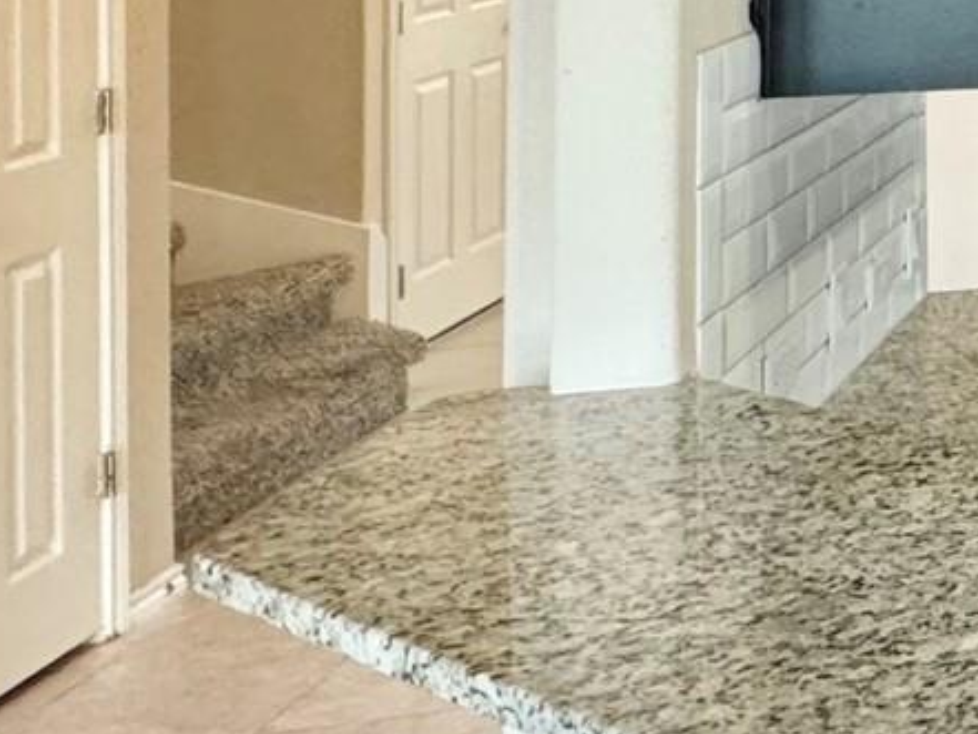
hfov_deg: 18.4
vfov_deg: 20.6
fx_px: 1837
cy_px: -217
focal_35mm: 65
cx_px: 1991
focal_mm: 2.22
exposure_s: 1/60
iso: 320
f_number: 2.2
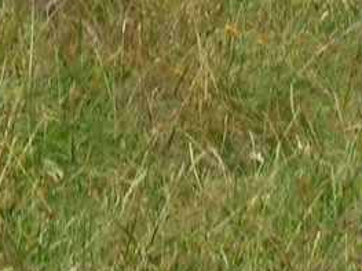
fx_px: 5247
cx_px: 217
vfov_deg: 3.0
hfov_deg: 4.0
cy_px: -171
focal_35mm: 502
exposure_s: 1/112
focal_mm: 16.4
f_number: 8.1
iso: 50
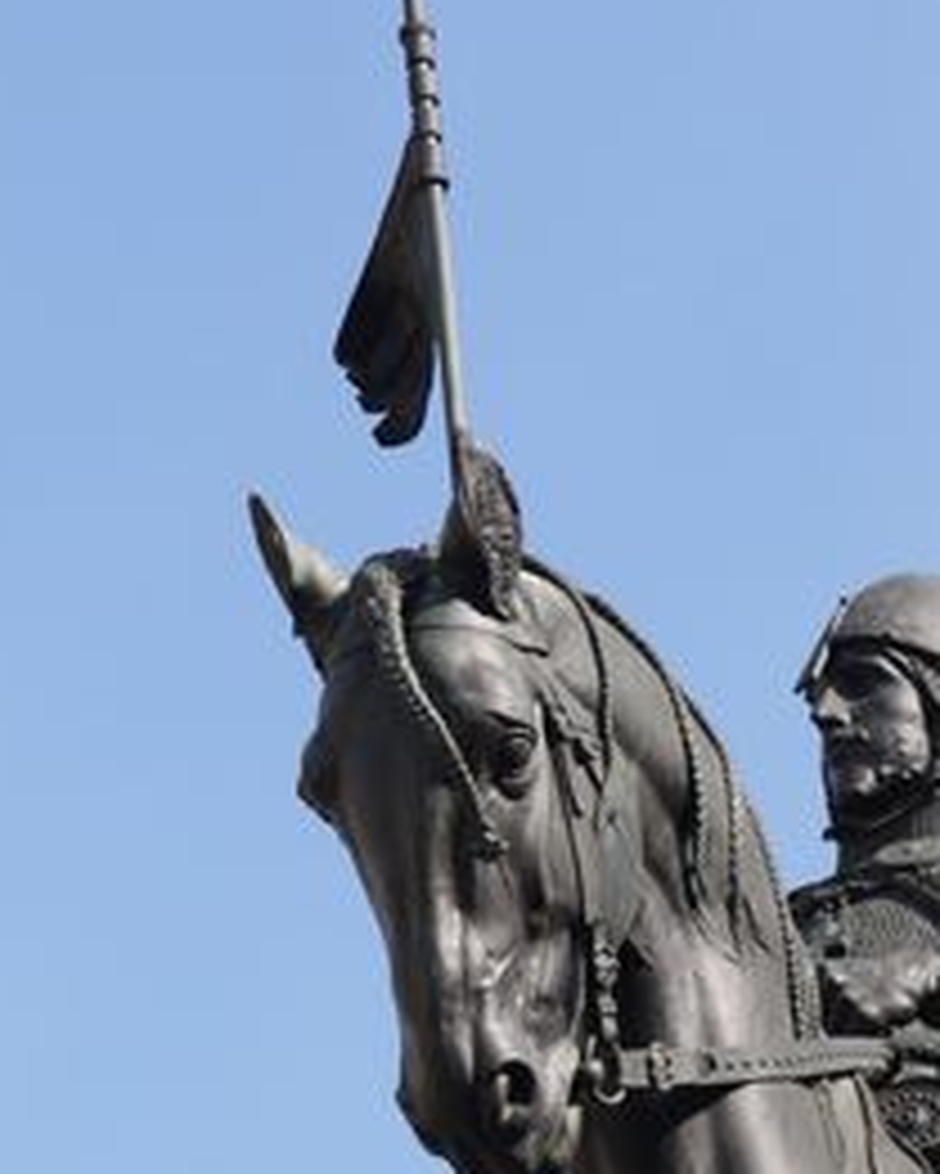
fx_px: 9349
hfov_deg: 5.7
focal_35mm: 269
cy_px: 1408
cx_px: 927
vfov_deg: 7.1
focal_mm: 45
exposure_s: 1/200
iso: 100
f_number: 7.1
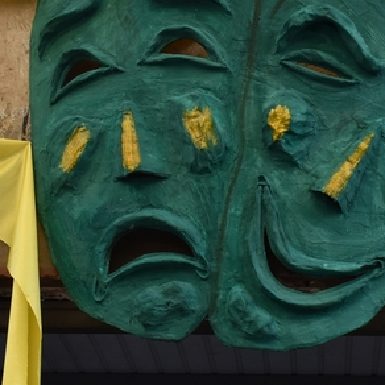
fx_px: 1585
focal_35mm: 126
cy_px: 227
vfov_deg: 13.8
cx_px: 260
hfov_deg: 13.8
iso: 400
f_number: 7.1
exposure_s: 1/200
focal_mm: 32
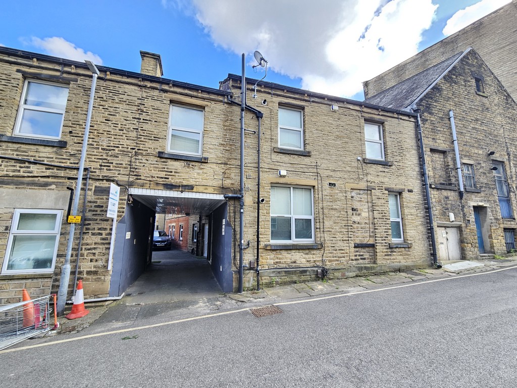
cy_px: 194
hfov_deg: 106.2
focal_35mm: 13
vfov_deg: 89.9
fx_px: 194
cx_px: 258
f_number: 2.2
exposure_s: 1/158
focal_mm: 2.2
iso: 50
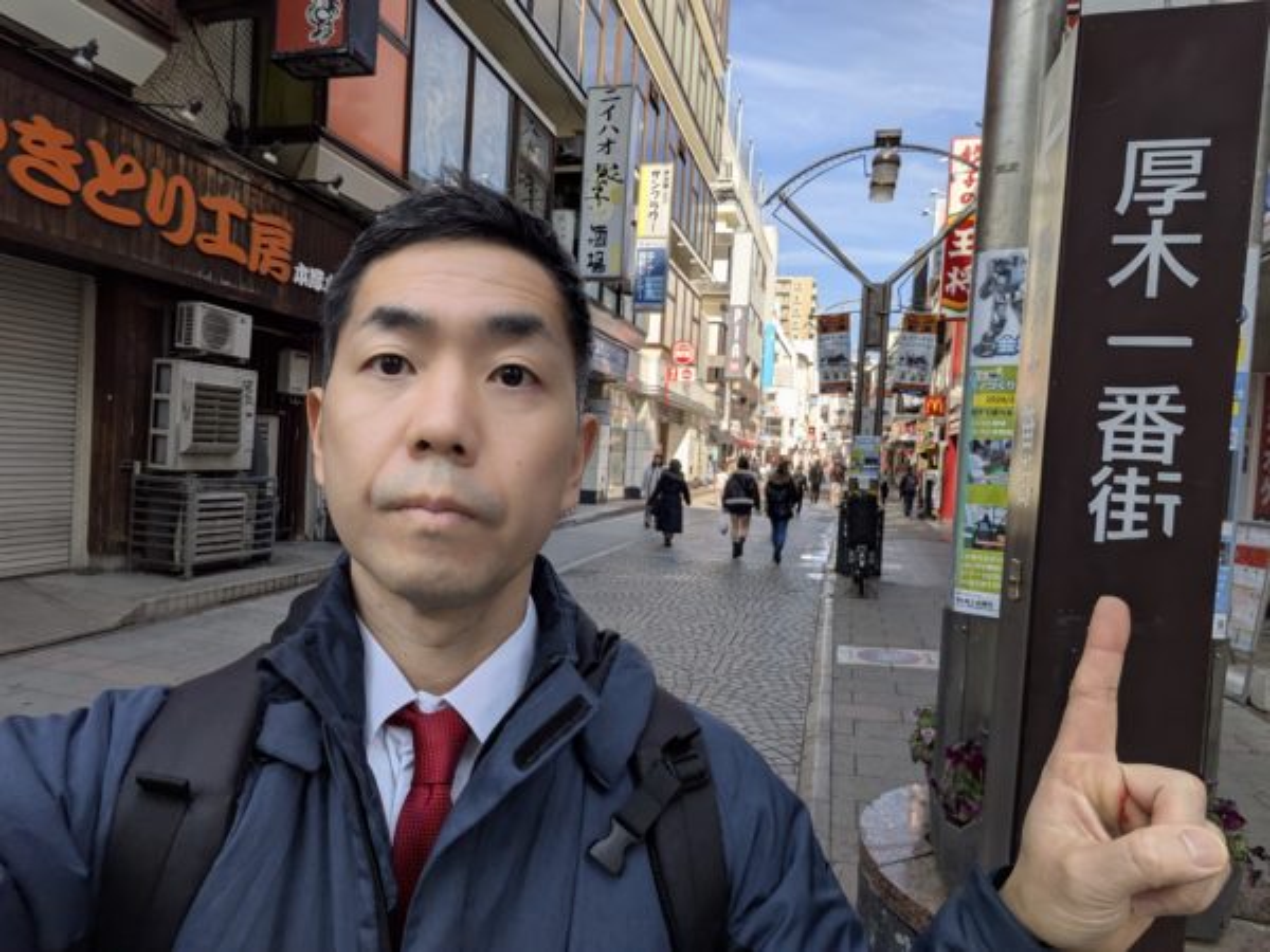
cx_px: 635
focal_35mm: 21
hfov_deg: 79.0
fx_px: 770
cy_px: 476
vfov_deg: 63.4
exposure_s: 1/1145
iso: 44
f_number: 2.2
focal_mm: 2.74
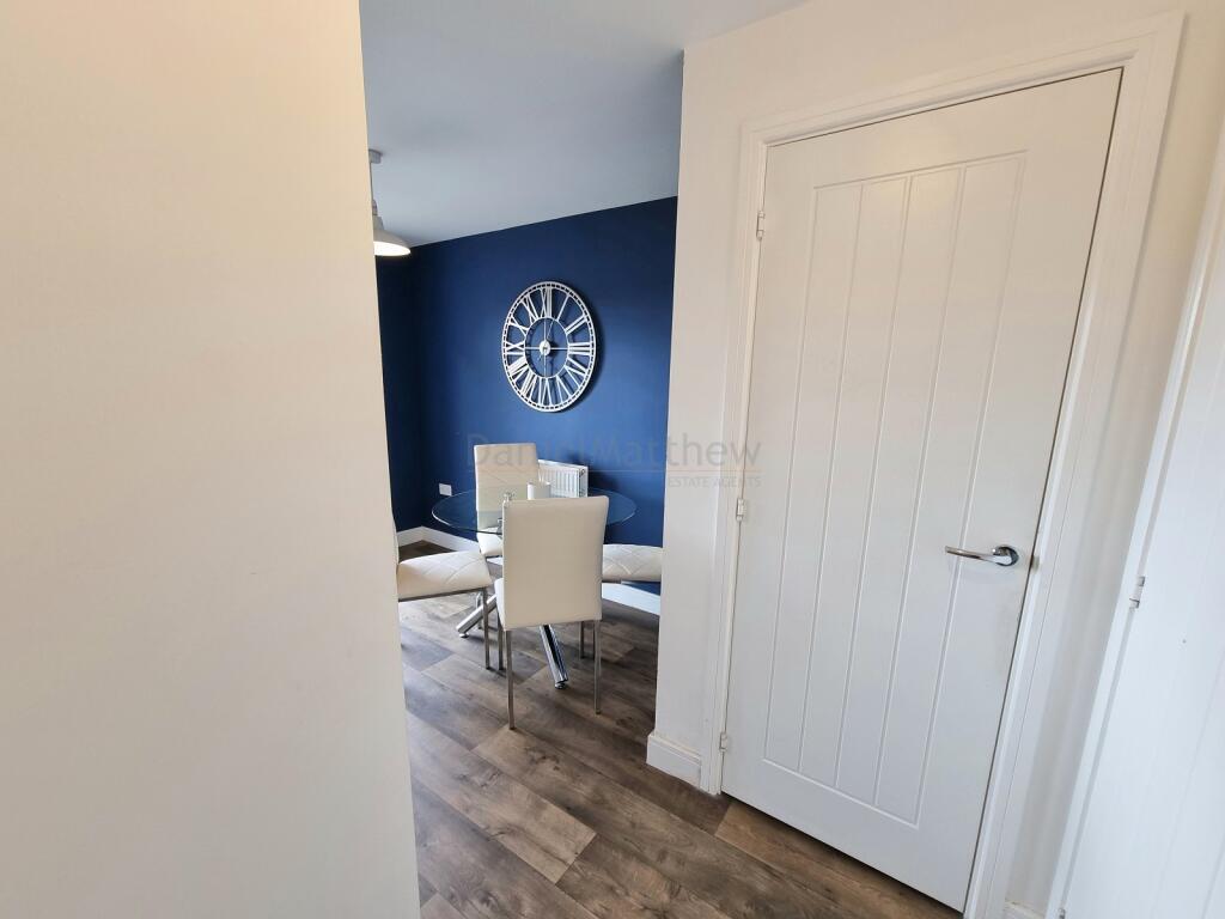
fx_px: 460
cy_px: 460
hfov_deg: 106.2
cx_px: 612
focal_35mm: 13
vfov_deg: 89.9
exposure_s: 1/50
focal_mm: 2.2
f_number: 2.2
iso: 64
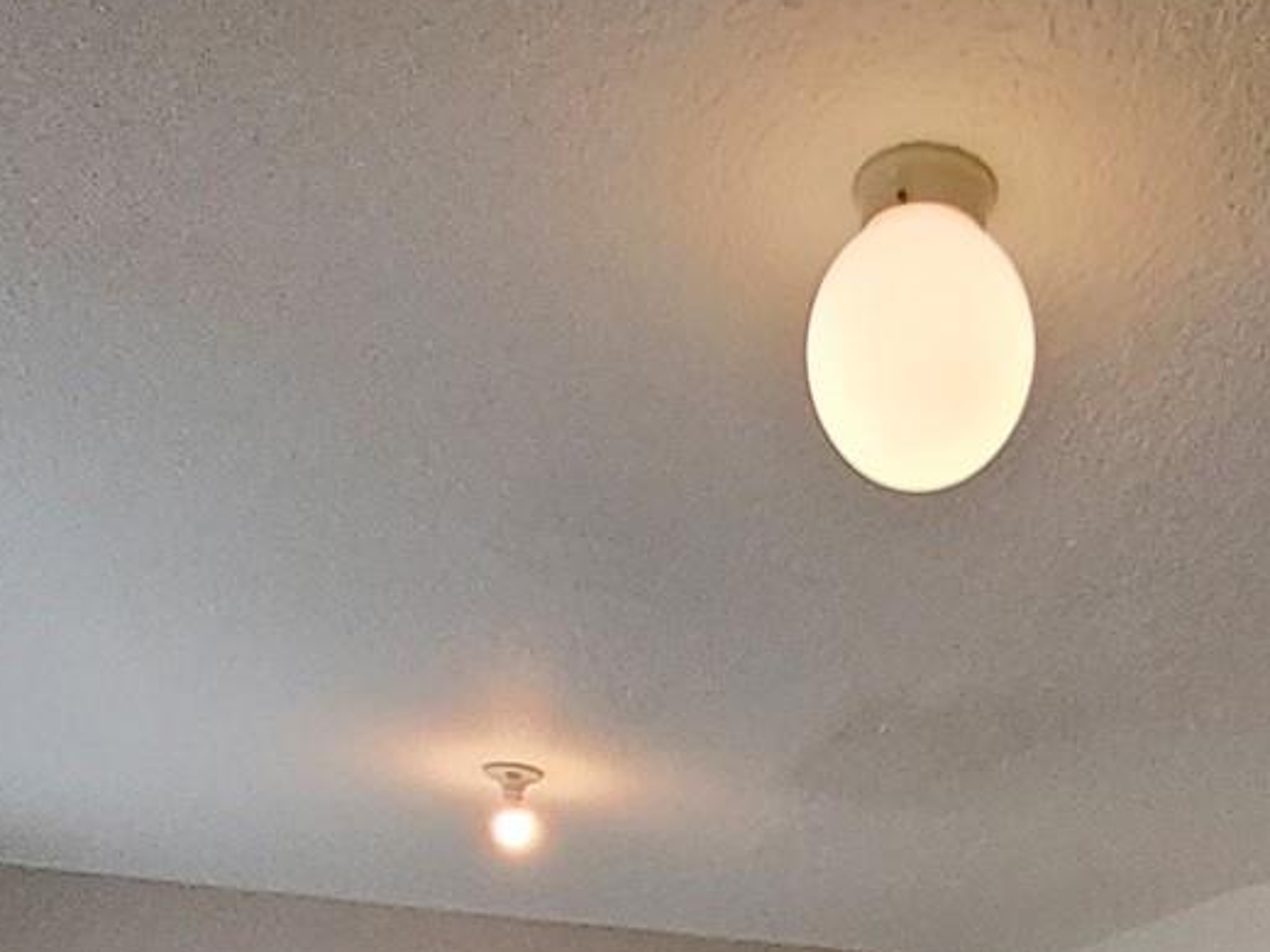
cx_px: 843
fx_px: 1468
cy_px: 1435
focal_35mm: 40
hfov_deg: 46.1
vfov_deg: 26.1
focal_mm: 1.13
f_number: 2.2
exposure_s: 1/60
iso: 125
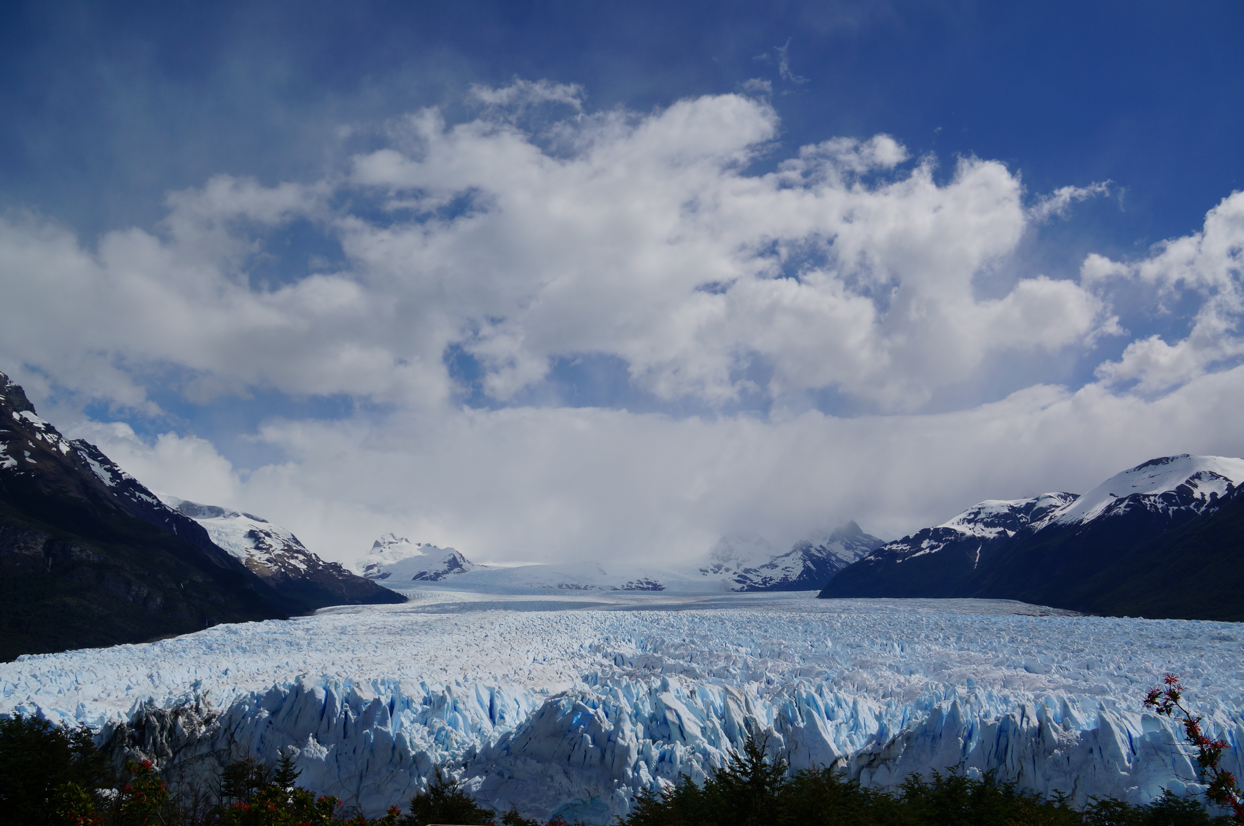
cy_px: 413
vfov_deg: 47.8
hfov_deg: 67.4
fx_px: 932
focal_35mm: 27
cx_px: 622
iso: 100
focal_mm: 18
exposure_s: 1/500
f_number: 13
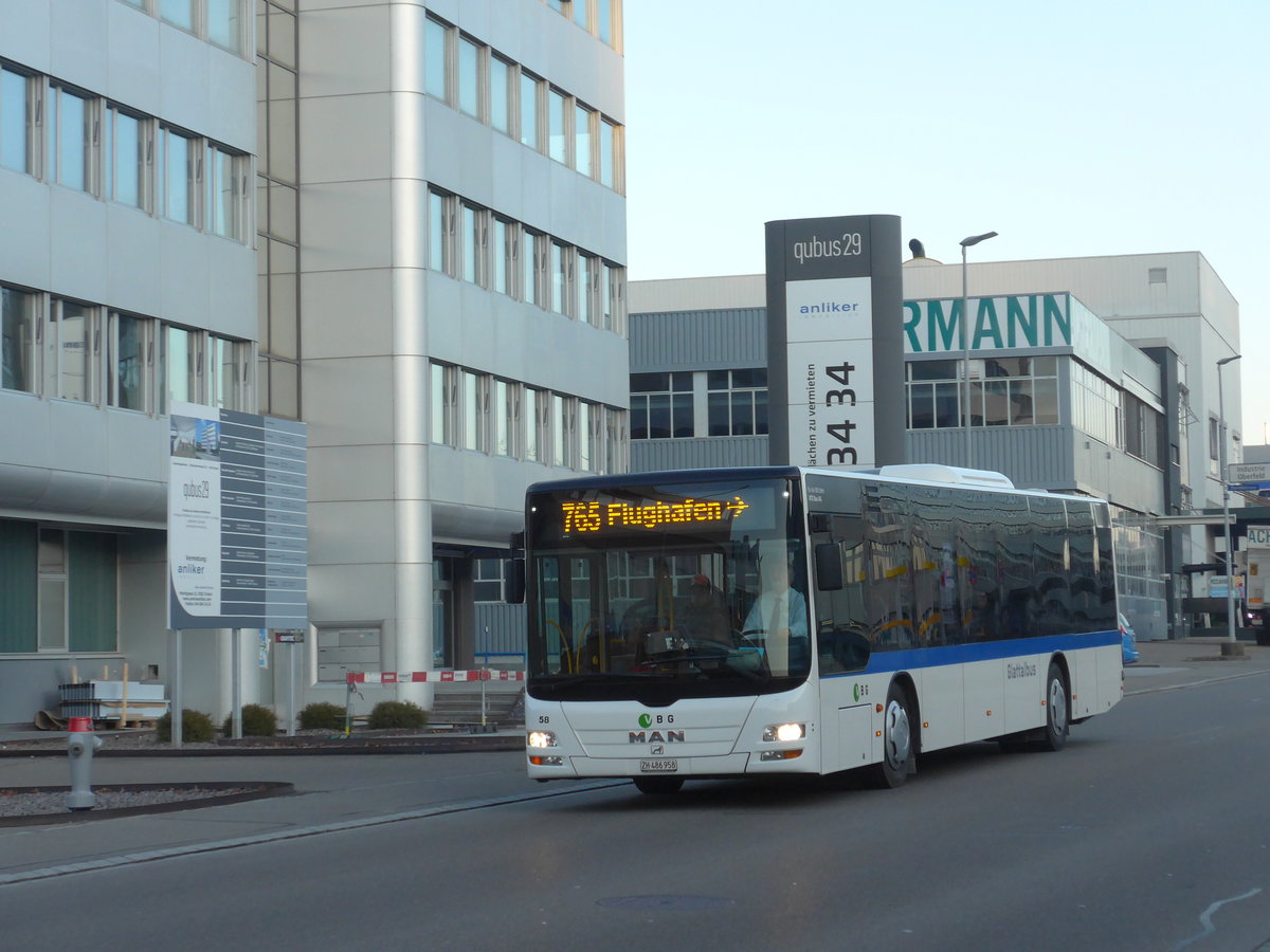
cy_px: 476
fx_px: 2935
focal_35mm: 80
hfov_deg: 24.4
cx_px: 635
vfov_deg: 18.4
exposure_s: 1/320
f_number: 4.4
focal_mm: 16
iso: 320
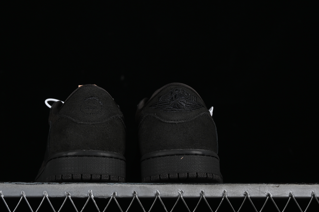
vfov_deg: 14.2
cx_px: 123
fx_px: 851
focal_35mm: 96
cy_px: 91
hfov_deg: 21.2
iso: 160
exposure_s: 1/200
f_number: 6.3
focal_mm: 50
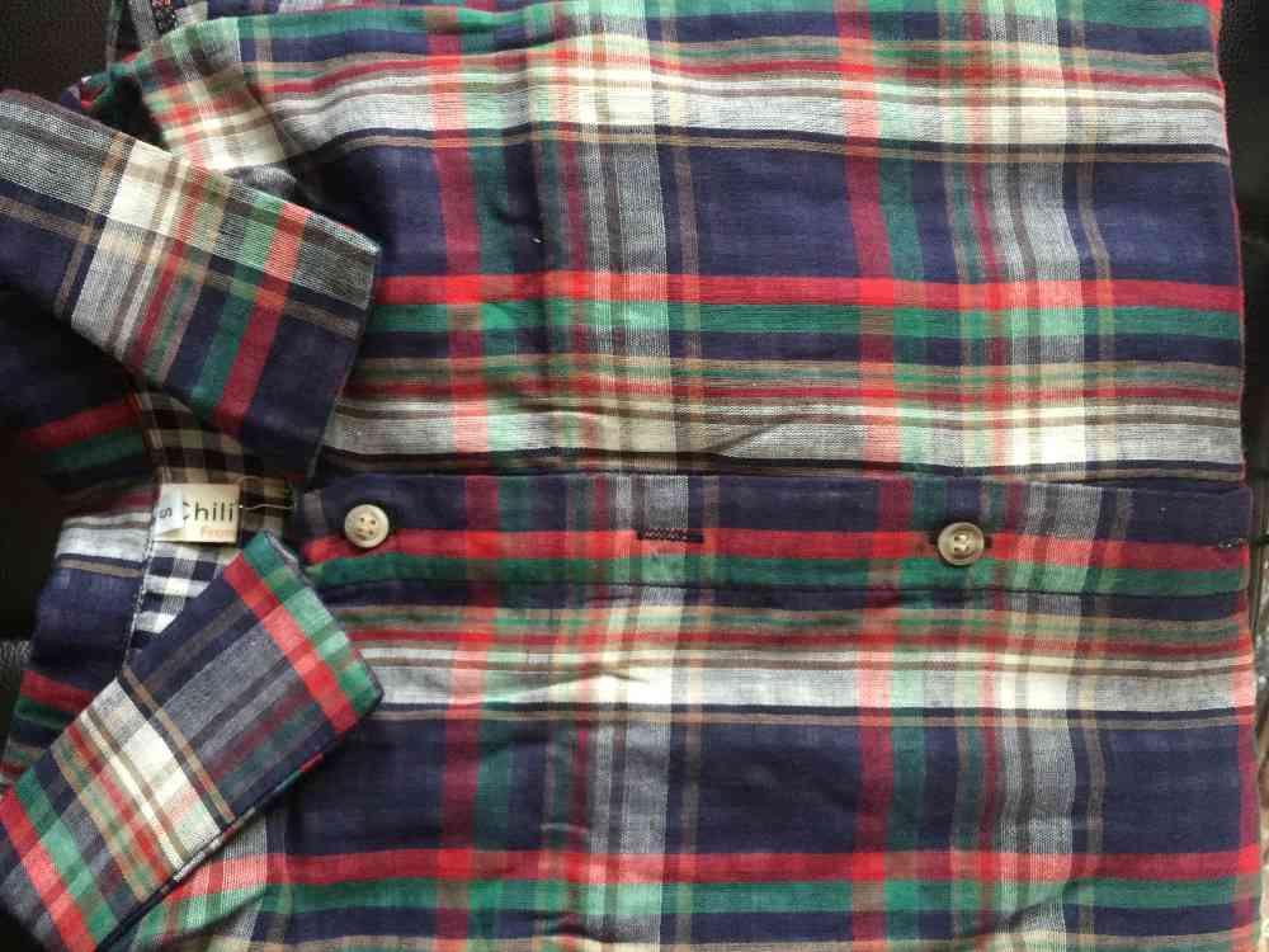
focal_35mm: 29
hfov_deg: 61.7
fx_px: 1063
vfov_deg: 48.2
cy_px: 476
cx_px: 634
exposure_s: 1/17
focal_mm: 4.15
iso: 100
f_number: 2.2
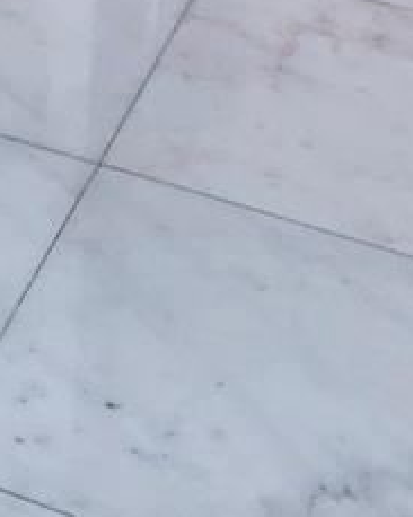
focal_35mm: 143
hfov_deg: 9.9
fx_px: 2186
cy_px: -720
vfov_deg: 11.3
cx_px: -472
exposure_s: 1/120
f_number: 1.8
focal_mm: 4
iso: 32
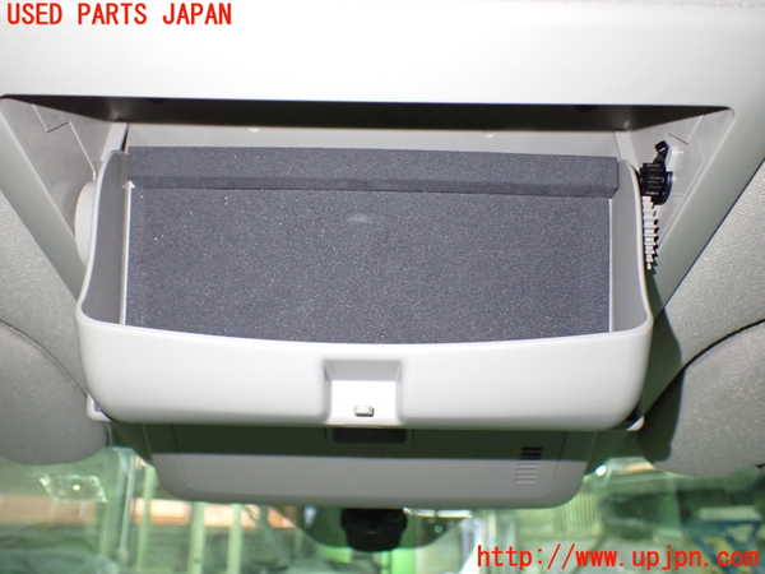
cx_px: 382
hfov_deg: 60.0
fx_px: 663
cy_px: 287
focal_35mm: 30
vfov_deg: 46.8
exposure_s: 1/30
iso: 1000
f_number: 2.3
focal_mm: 5.4
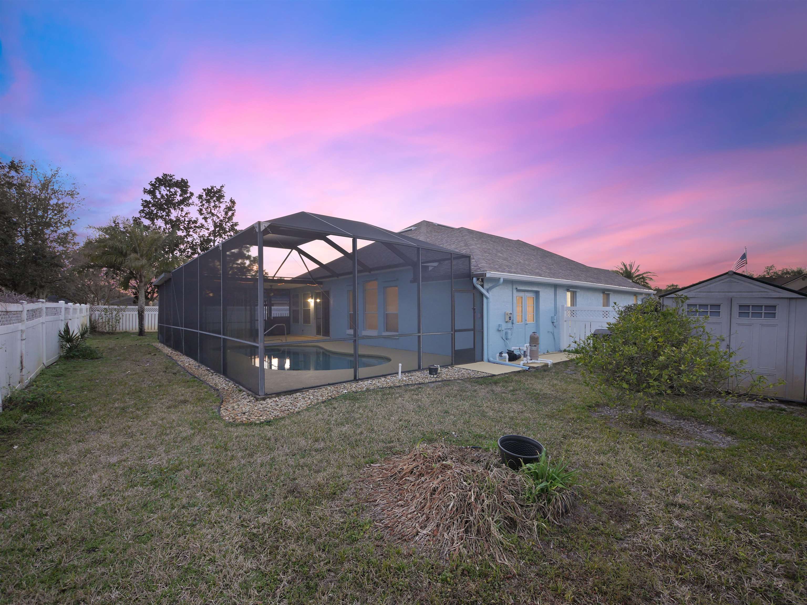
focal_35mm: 14
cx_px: 404
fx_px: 326
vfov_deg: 85.7
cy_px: 302
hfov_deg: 102.1
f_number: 4
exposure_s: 1/20
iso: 400
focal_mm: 7
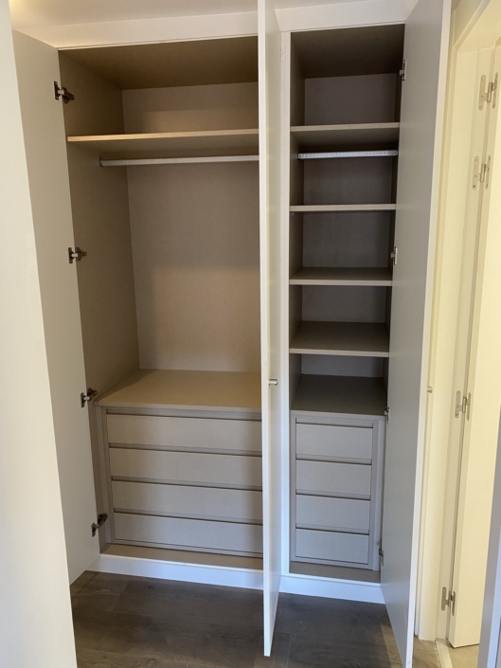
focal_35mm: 26
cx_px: 250
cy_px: 334
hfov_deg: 53.1
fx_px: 502
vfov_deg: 67.3
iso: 200
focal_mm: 4.25
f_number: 1.8
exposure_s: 1/60
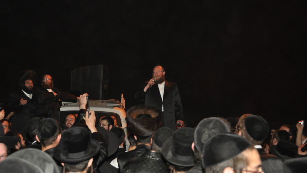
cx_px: 154
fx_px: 346
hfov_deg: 47.8
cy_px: 97
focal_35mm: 43
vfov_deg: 28.0
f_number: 4
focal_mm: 27
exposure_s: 1/60
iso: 800
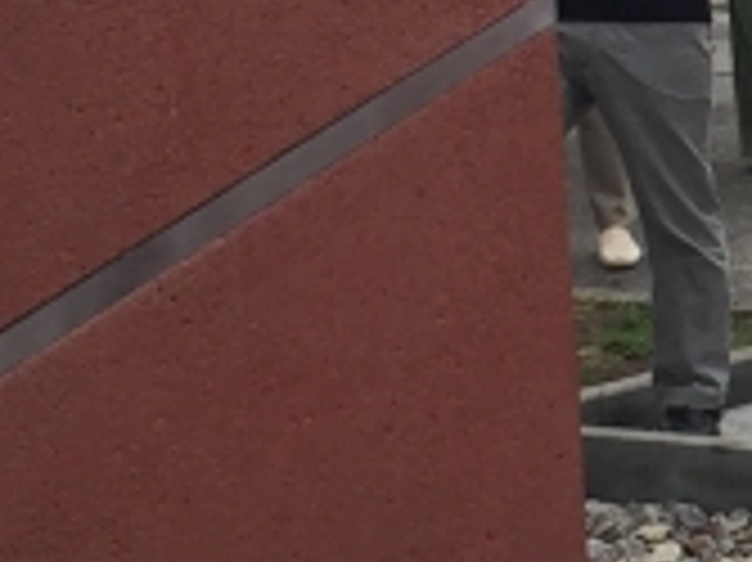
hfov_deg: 9.0
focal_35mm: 209
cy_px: 94
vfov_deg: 7.1
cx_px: 1454
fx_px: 4537
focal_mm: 4.15
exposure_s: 1/189
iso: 32
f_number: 2.2
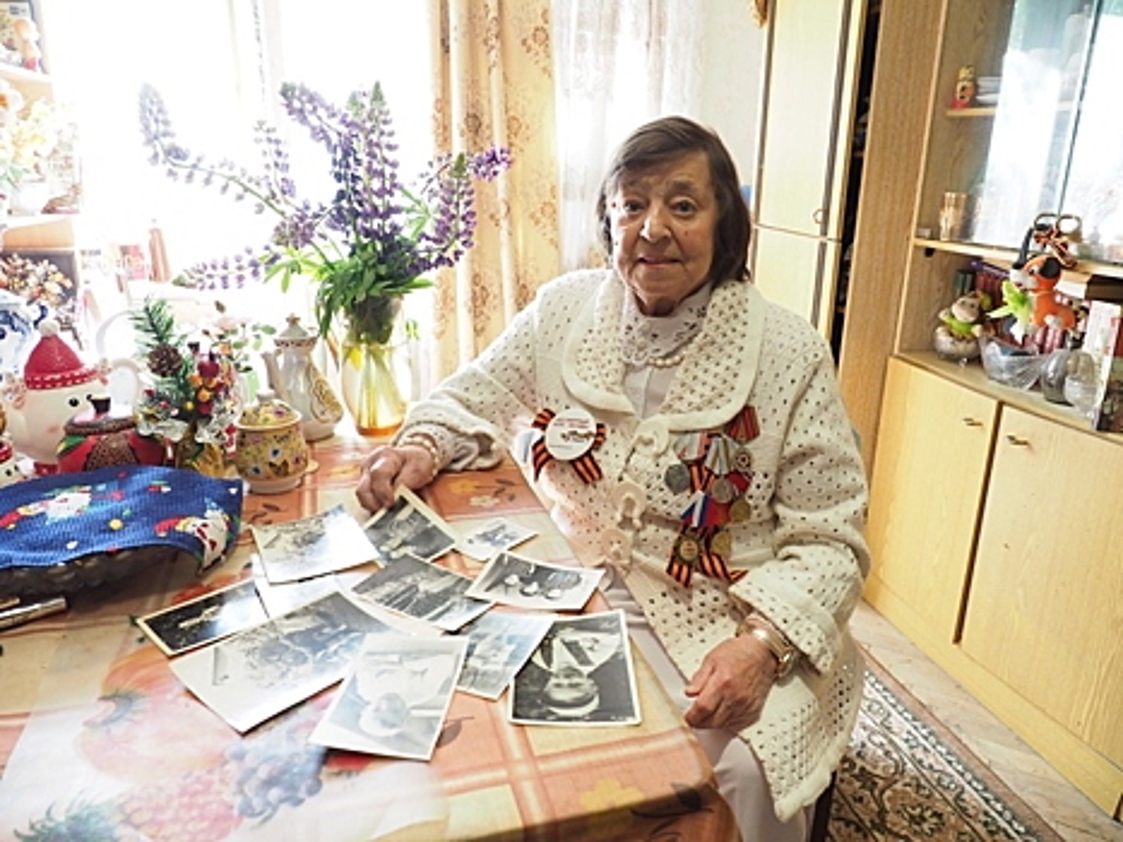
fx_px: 778
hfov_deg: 71.6
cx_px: 562
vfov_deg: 56.8
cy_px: 421
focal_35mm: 24
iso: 1600
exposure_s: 1/30
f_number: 4
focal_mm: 12
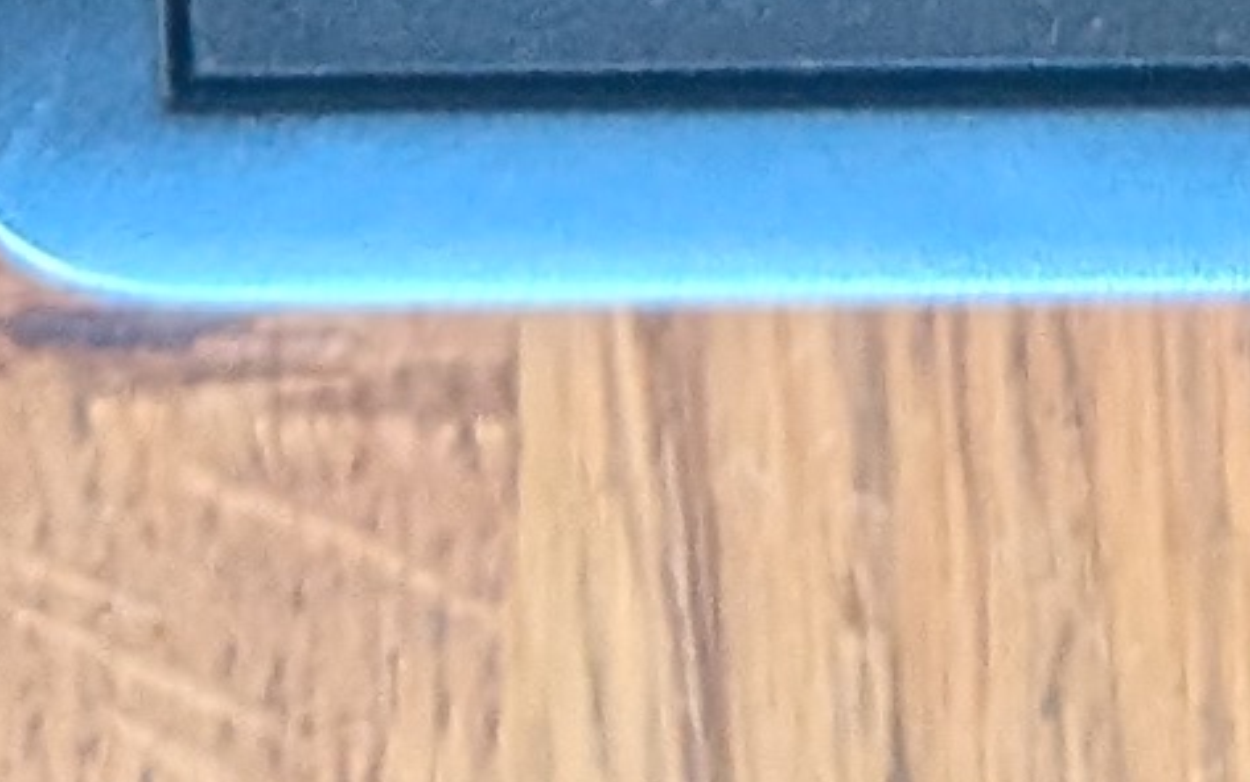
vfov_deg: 4.7
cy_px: -3712
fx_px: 7327
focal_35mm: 215
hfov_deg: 9.4
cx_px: 2045
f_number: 1.7
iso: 51
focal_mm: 4.53
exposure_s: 1/50
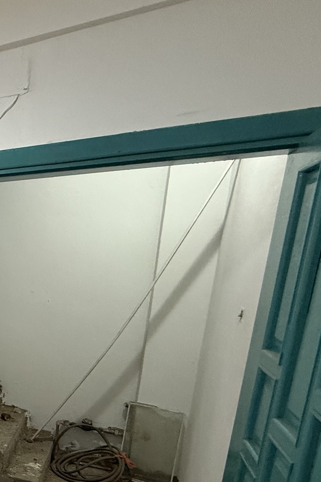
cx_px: -228
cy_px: 346
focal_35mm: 34
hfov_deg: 23.8
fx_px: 455
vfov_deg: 53.9
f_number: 2.2
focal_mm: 2.22
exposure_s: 1/50
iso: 250
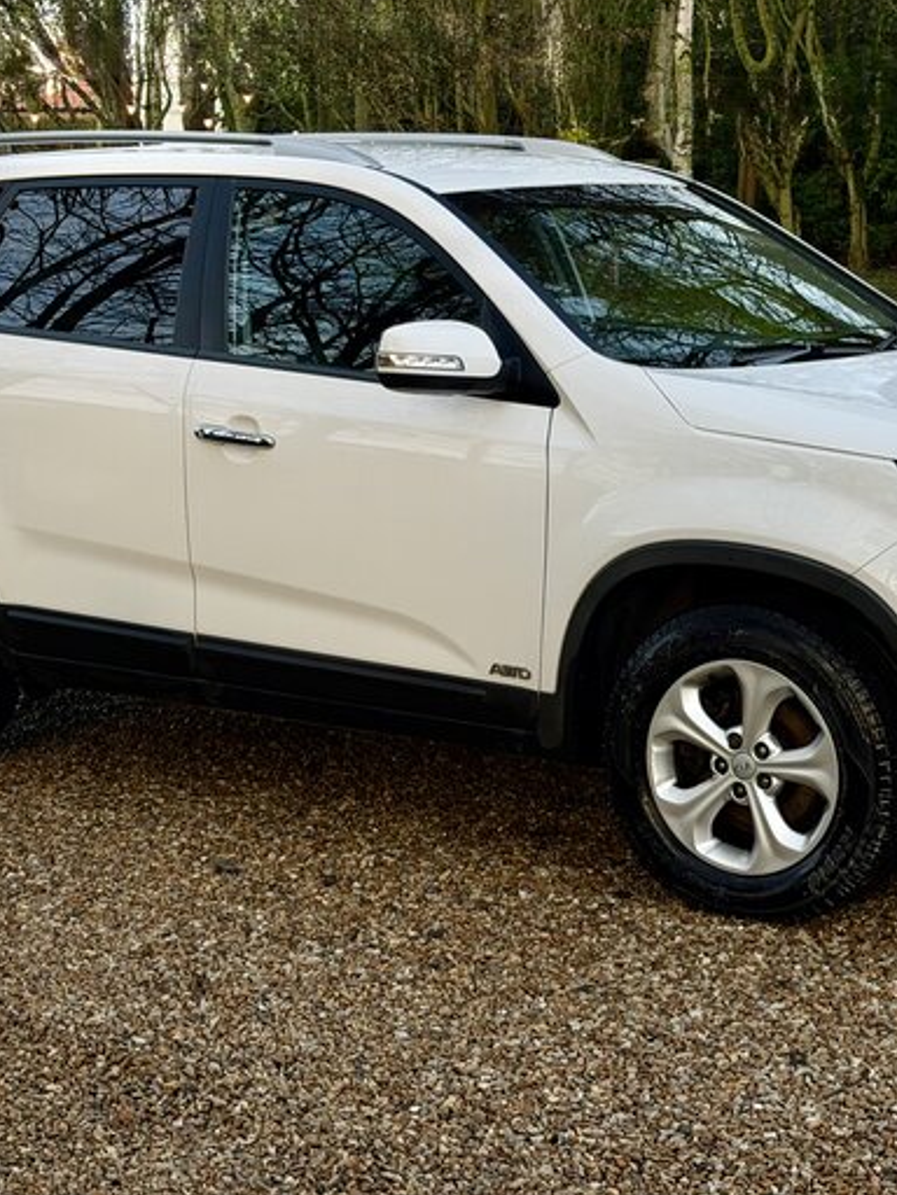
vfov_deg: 26.0
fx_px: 2591
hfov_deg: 19.6
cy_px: 588
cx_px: 542
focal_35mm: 75
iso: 64
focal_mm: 6.76
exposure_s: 1/398
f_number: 1.78
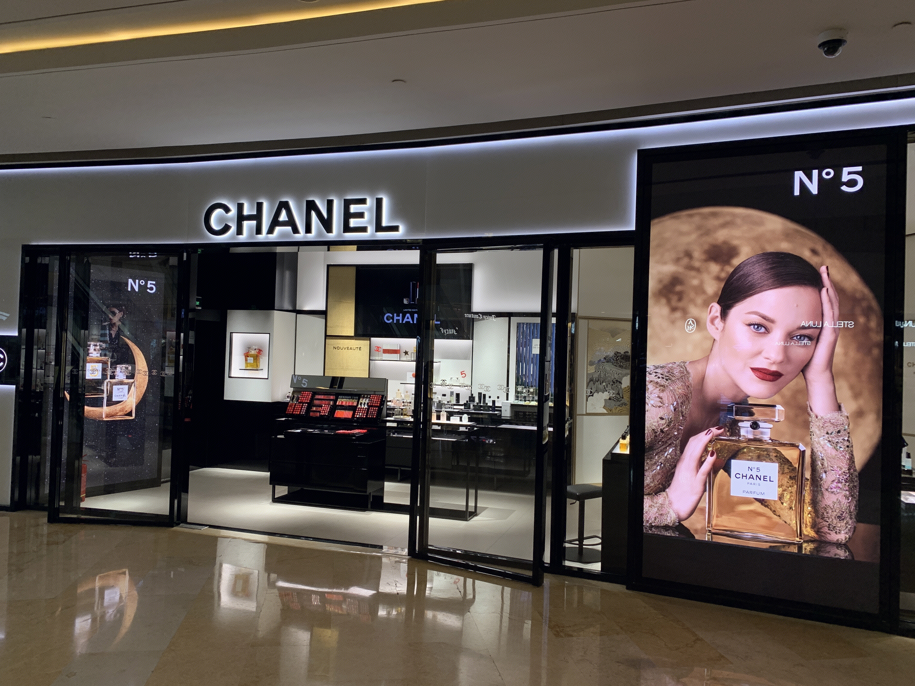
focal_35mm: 26
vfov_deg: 53.1
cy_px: 343
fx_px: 687
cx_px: 458
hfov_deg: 67.3
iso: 32
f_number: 1.8
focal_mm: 4.25
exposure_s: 1/122
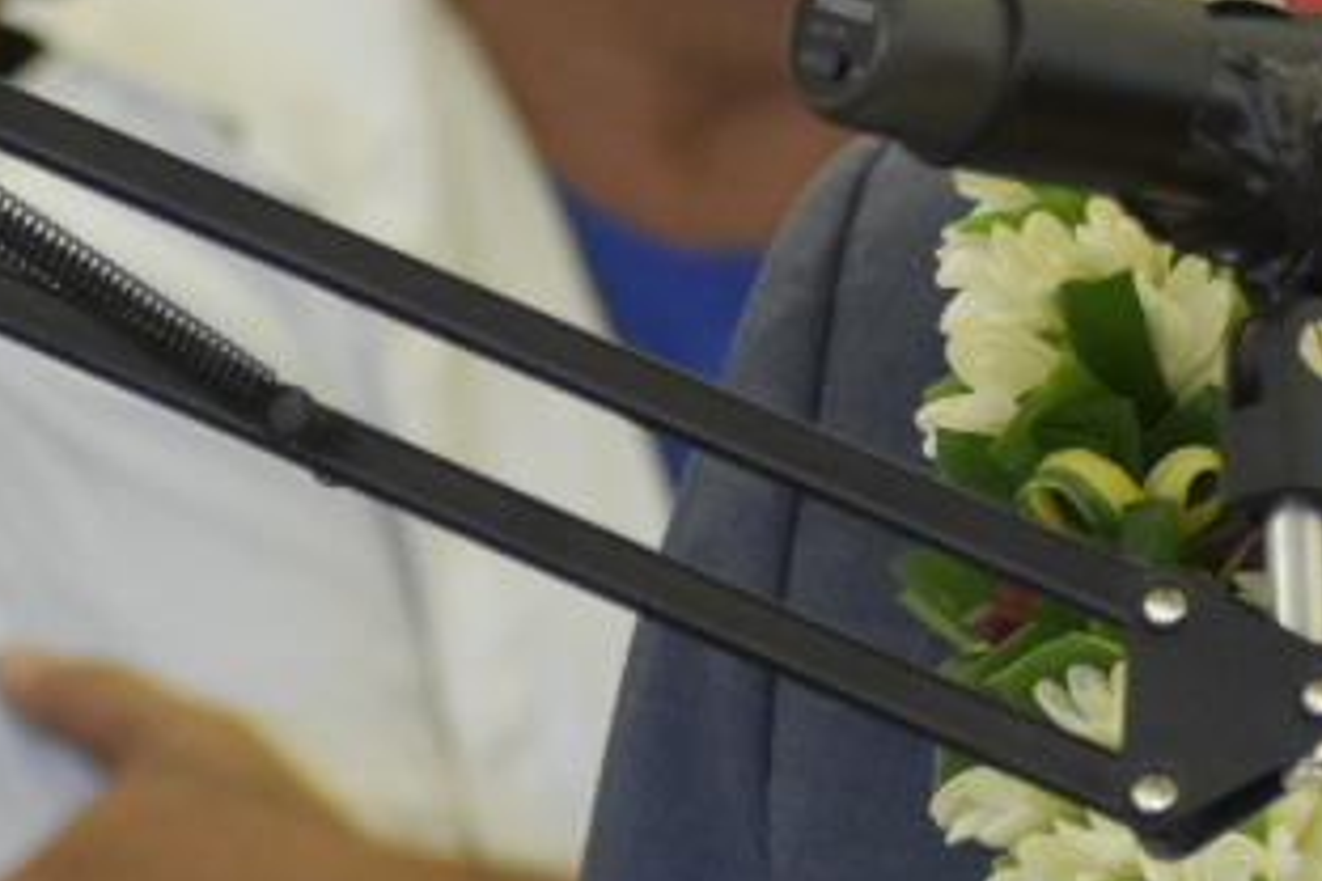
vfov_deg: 1.8
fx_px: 28017
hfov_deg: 2.7
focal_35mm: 763
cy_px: 504
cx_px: 1898
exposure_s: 1/125
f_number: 4.8
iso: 1600
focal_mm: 98
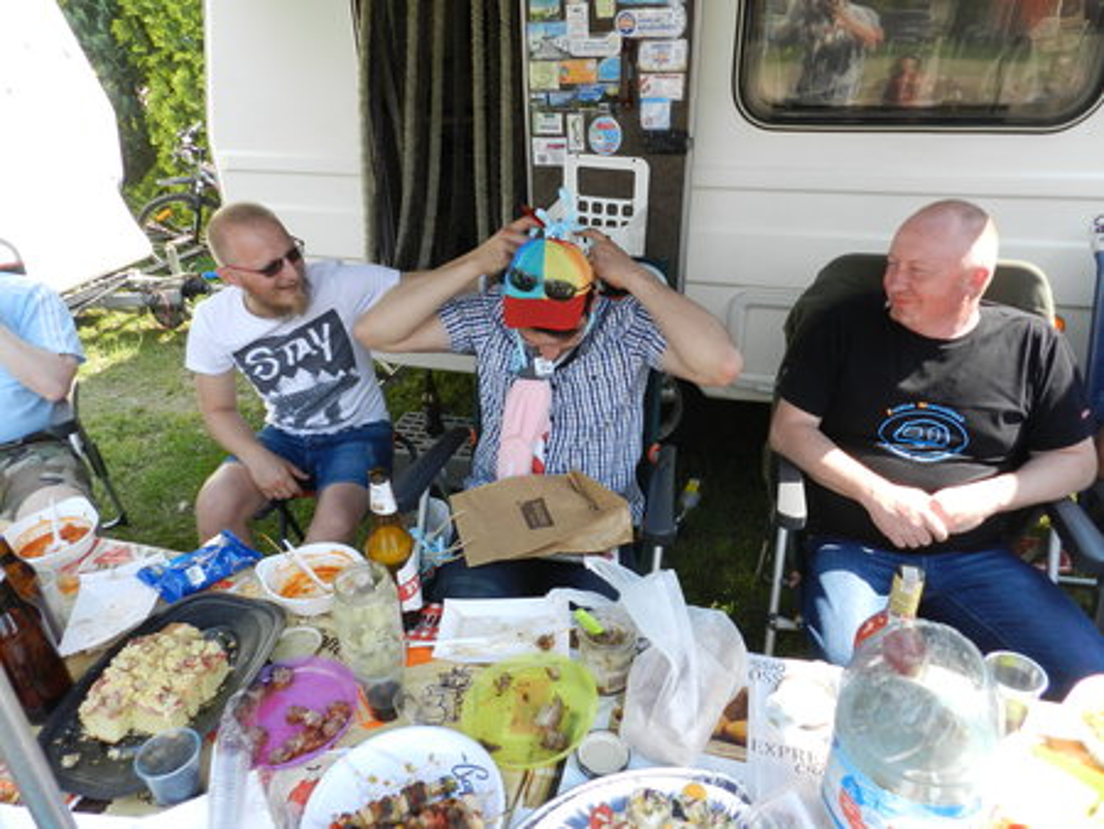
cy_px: 414
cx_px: 552
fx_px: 734
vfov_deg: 58.9
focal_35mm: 23
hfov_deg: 73.9
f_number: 3.4
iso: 160
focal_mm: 4
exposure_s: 1/320
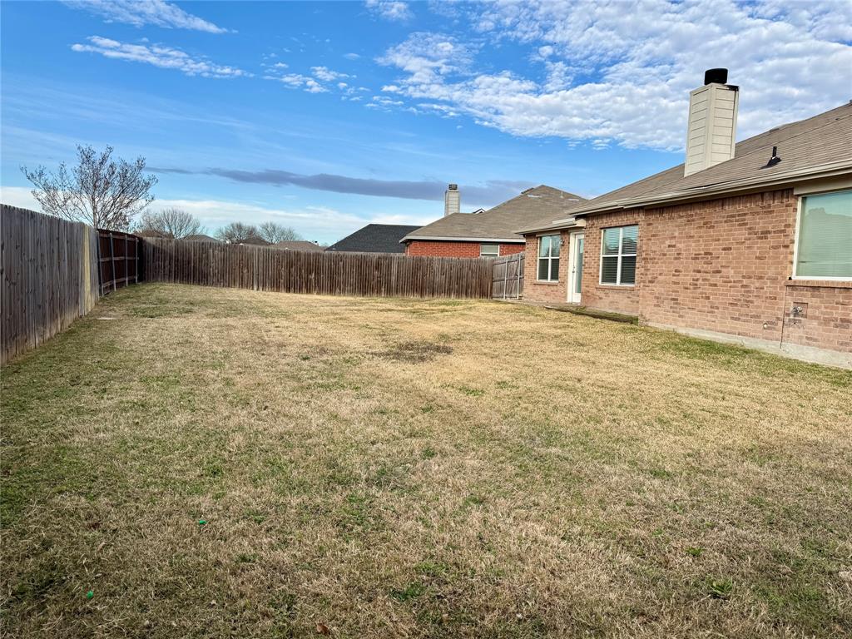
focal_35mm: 24
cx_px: 426
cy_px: 320
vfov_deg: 56.8
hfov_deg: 71.6
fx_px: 591
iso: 80
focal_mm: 6.76
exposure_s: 1/2710
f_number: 1.78
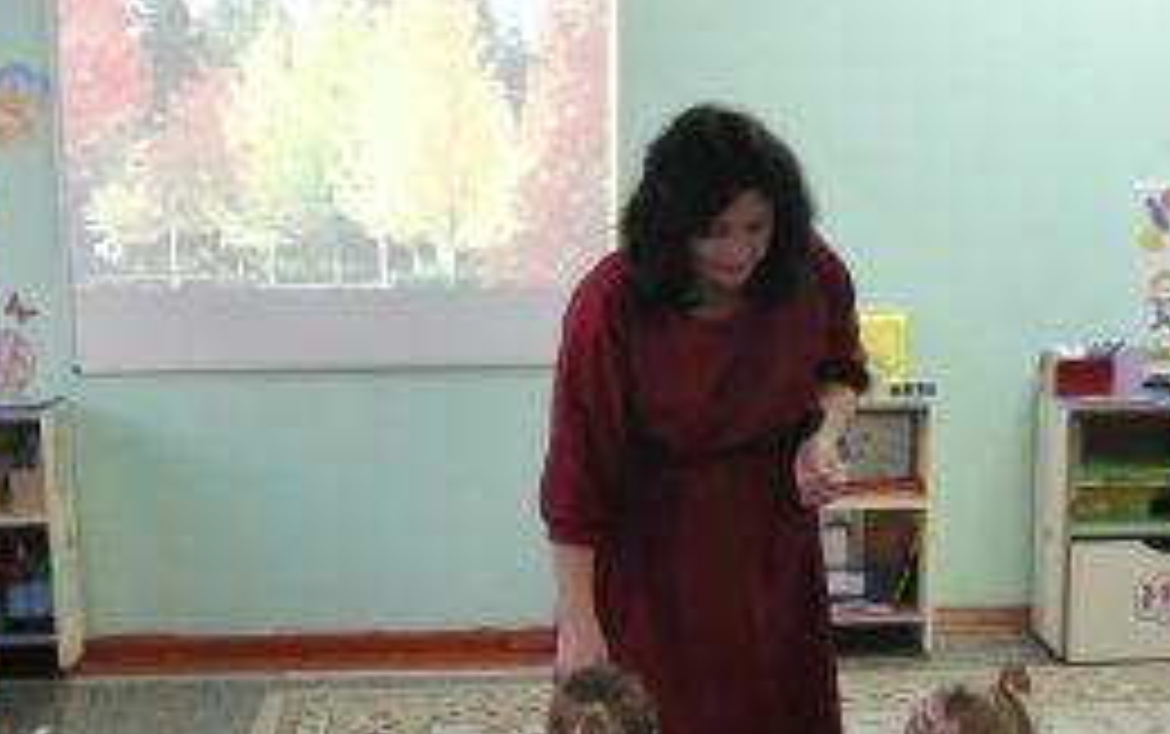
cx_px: 734
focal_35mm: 73
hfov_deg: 28.1
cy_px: 644
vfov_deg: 17.7
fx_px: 2330
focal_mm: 3.62
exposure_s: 1/50
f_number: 1.8
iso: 250
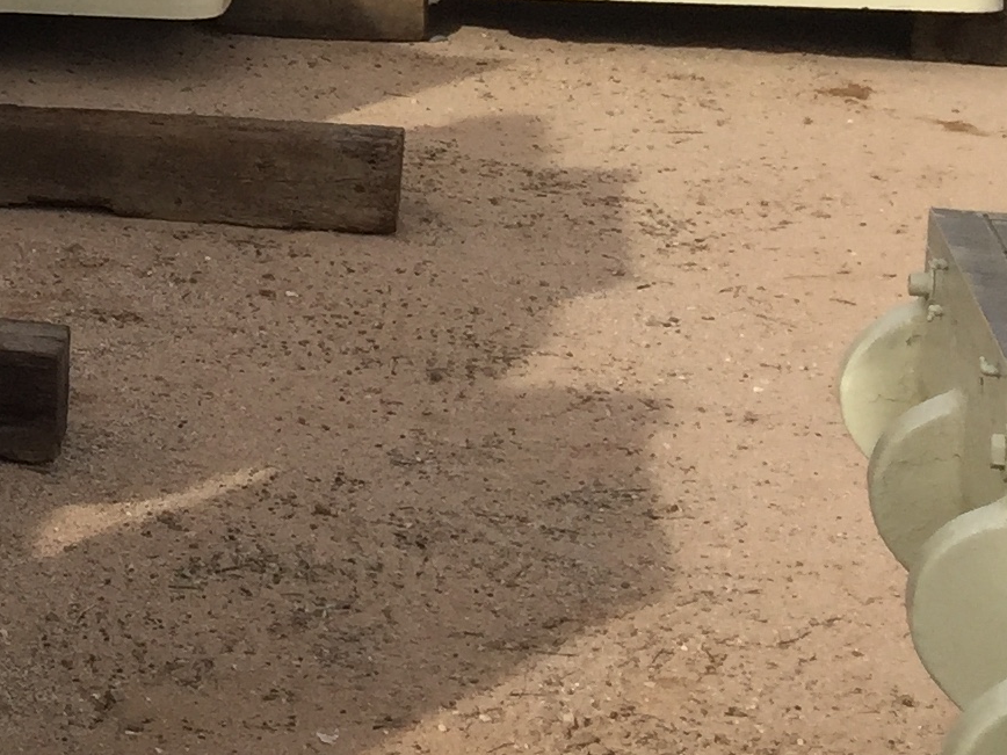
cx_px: -821
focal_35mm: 109
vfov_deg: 13.4
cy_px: -32
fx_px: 3171
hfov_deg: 15.4
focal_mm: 4.15
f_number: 2.2
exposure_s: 1/2198
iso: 32
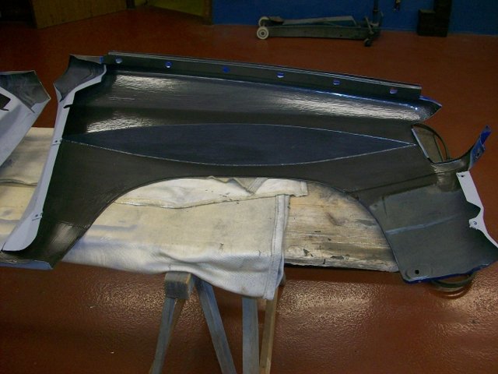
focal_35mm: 34
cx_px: 249
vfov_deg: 41.8
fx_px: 489
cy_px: 187
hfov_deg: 54.0
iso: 160
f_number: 2.8
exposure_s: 1/60
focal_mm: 5.7
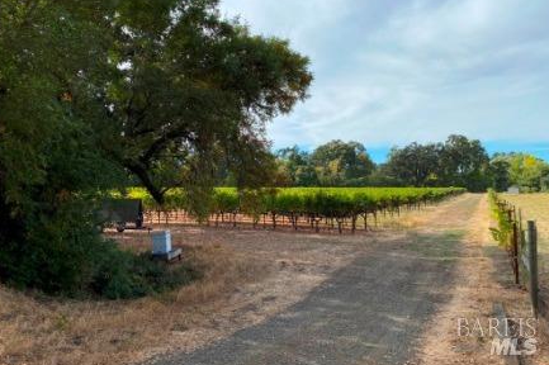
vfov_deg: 46.2
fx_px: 427
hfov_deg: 65.5
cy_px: 160
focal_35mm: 28
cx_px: 275
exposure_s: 1/2625
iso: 32
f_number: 1.8
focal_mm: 4.25
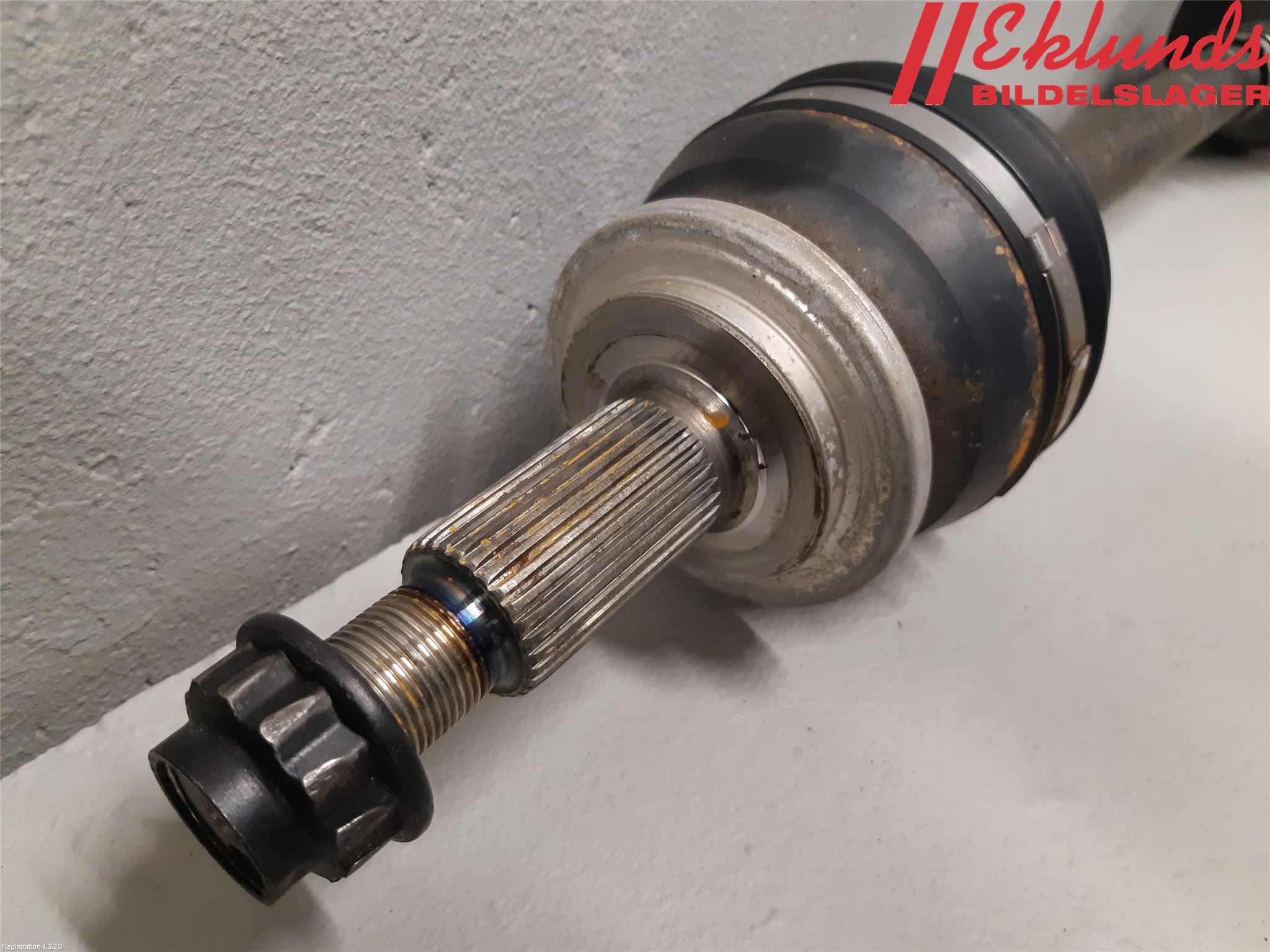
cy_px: 476
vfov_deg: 53.1
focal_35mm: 26
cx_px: 635
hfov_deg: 67.3
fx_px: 954
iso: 250
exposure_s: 1/50
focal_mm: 3.93
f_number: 1.7
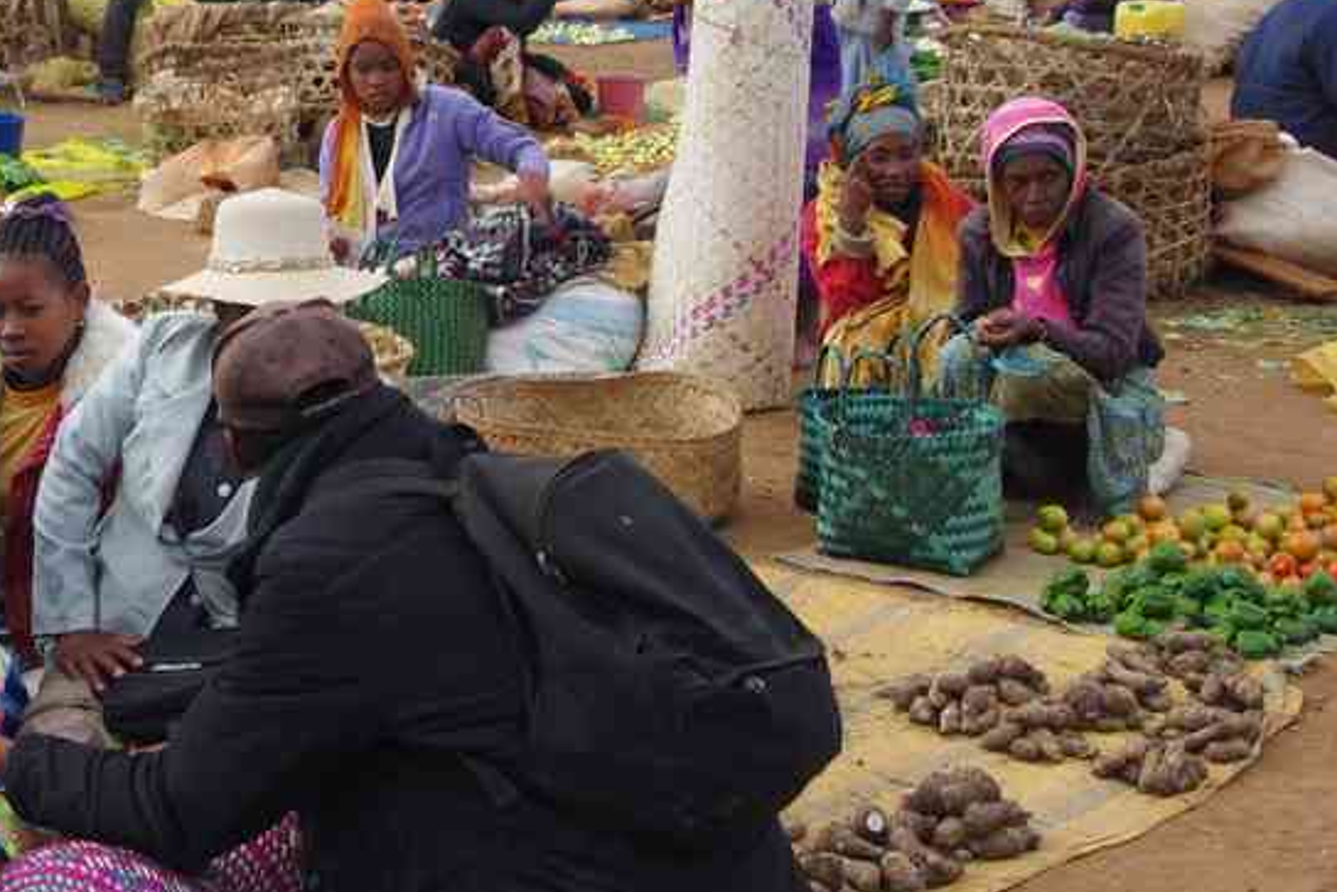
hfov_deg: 25.2
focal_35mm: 79
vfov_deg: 17.1
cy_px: 155
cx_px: 249
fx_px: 2935
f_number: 10
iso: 200
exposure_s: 1/60
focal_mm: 29.4
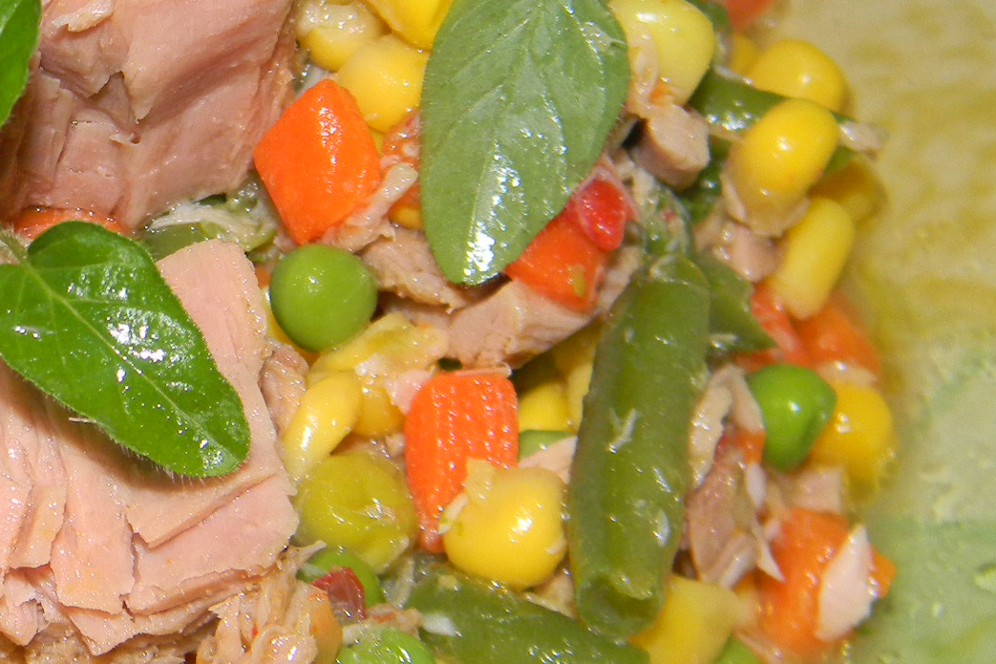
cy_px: 283
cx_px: 158
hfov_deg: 20.9
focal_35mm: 96
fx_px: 2655
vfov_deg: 14.2
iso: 200
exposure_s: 1/30
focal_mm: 8.6
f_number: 7.8
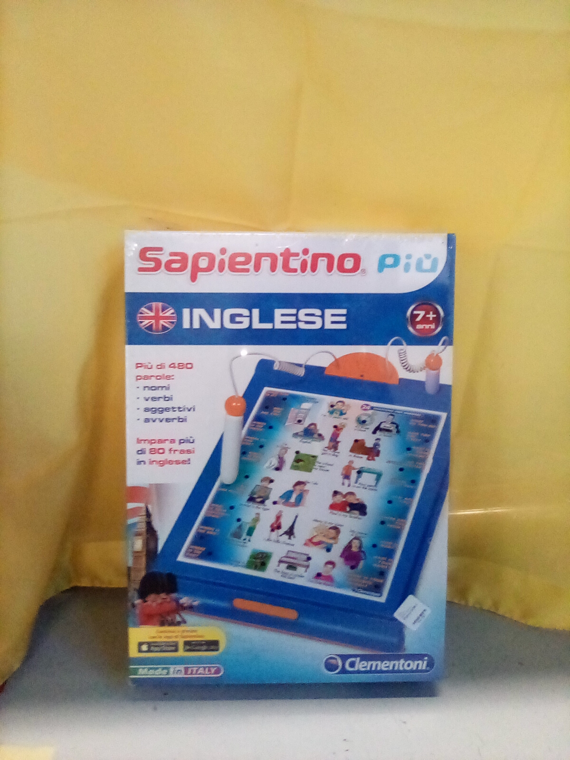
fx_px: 615
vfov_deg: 63.4
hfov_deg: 49.7
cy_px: 380
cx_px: 285
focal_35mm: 28
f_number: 2.2
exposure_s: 1/25
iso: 226
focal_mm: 2.27
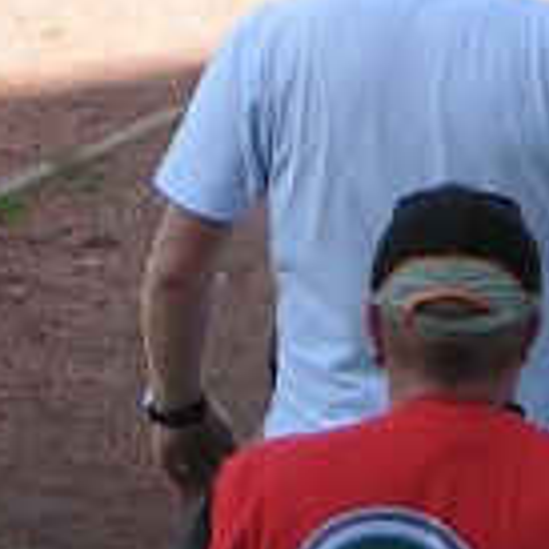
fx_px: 10587
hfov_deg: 3.0
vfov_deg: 3.0
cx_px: 521
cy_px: 481
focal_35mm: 590
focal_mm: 17.4
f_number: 4.5
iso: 50
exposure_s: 1/200
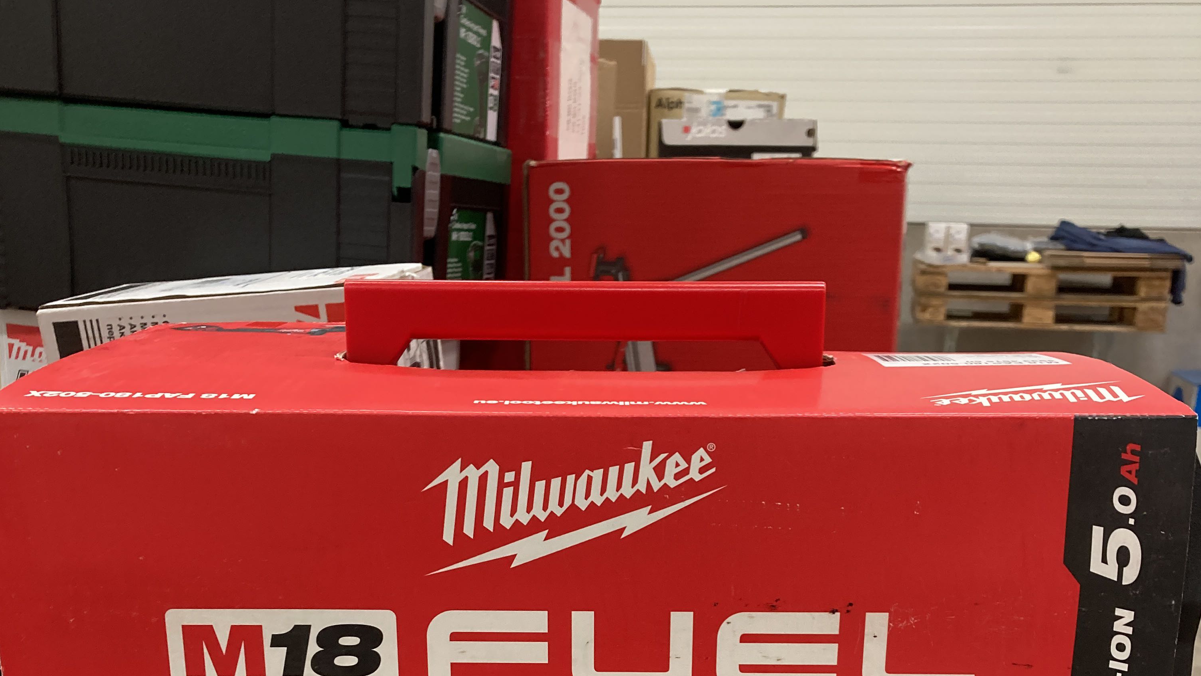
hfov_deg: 49.4
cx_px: 598
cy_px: 657
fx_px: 1306
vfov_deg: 27.5
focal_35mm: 41
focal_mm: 3.99
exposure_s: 1/60
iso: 160
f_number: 1.8
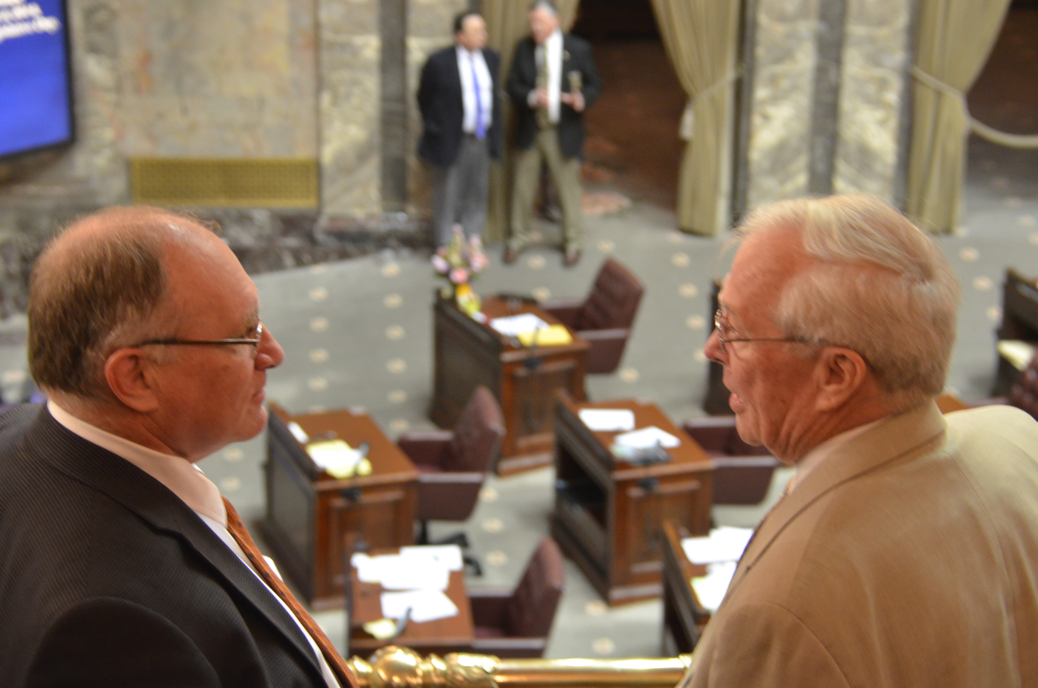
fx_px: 2935
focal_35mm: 102
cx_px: 519
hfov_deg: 20.1
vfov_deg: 13.4
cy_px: 344
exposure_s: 1/15
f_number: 5.6
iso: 1600
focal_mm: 68
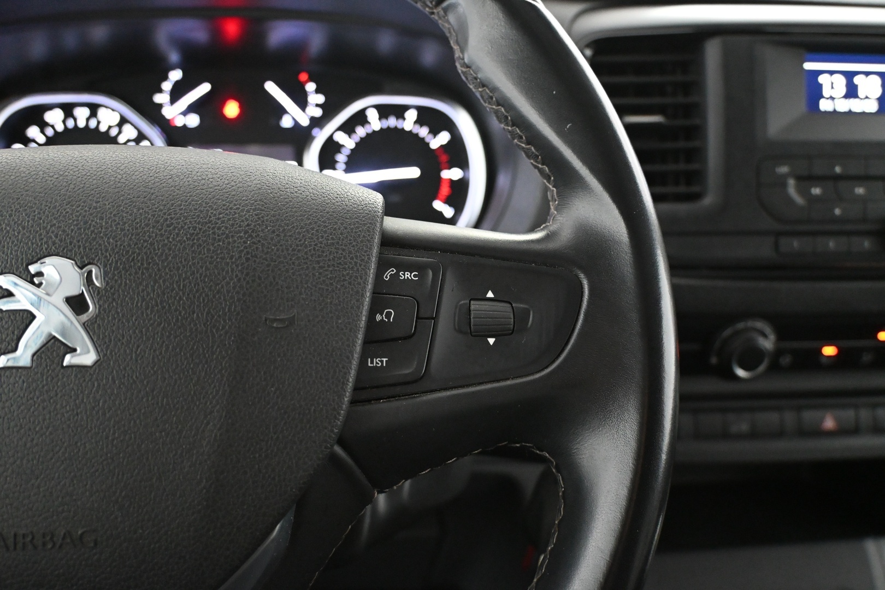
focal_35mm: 30
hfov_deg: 61.9
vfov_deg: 43.6
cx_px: 442
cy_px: 295
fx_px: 737
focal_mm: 20
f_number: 3.8
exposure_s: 1/30
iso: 5000
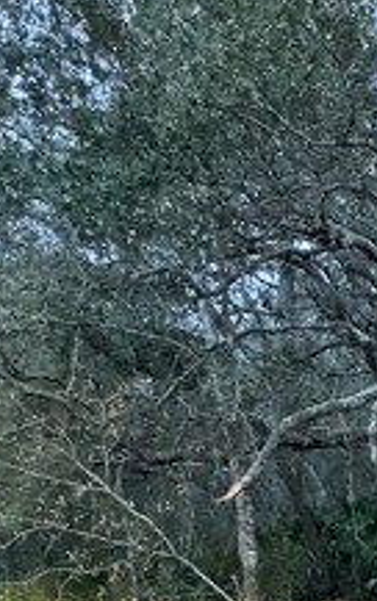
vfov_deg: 26.8
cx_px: 629
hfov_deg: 16.3
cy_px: 676
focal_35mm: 70
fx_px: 1148
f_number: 2.2
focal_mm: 2.22
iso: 1600
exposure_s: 1/39
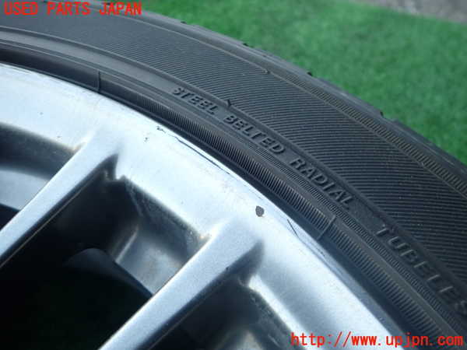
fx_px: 337
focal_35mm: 25
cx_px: 234
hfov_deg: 69.4
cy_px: 175
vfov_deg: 54.9
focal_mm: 4.5
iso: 200
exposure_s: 1/100
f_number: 2
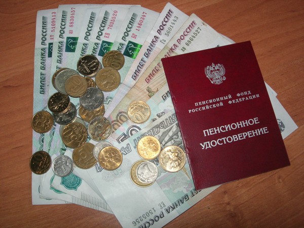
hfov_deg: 49.0
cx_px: 152
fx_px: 334
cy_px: 114
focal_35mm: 38
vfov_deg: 37.7
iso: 200
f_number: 4.8
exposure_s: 1/60.1
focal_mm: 7.8
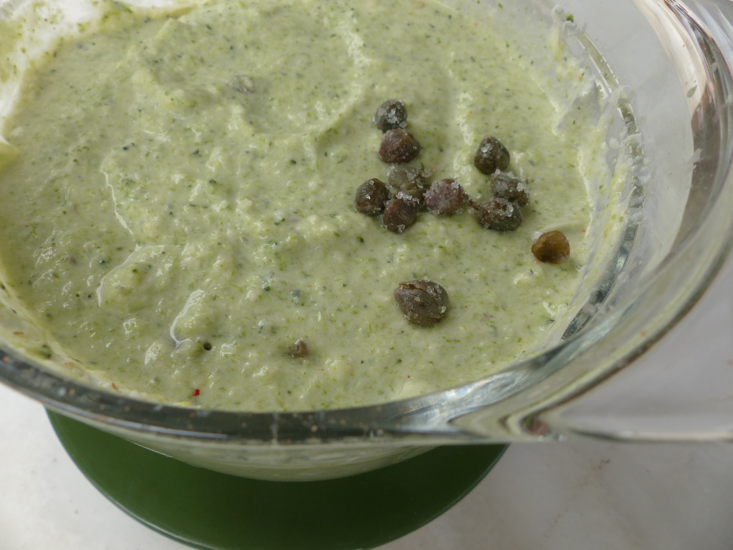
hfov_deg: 69.4
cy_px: 275
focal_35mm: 25
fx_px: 529
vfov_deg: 54.9
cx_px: 366
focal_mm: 4.5
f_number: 3.2
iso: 100
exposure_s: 1/100
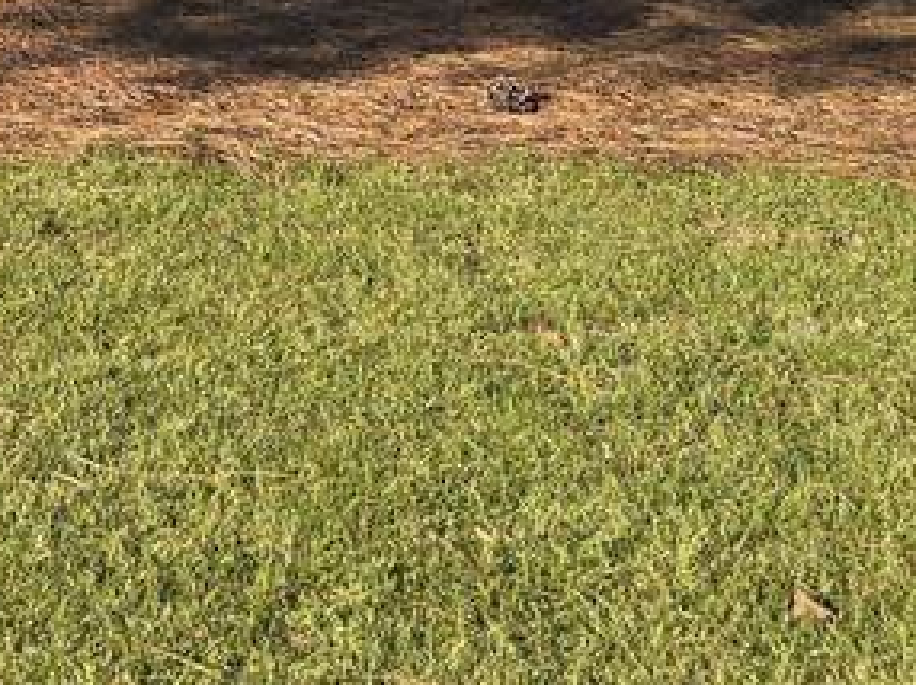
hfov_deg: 17.0
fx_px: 2723
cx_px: -509
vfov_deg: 12.3
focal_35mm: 103
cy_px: -794
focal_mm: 6.3
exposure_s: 1/531
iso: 12
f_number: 1.7
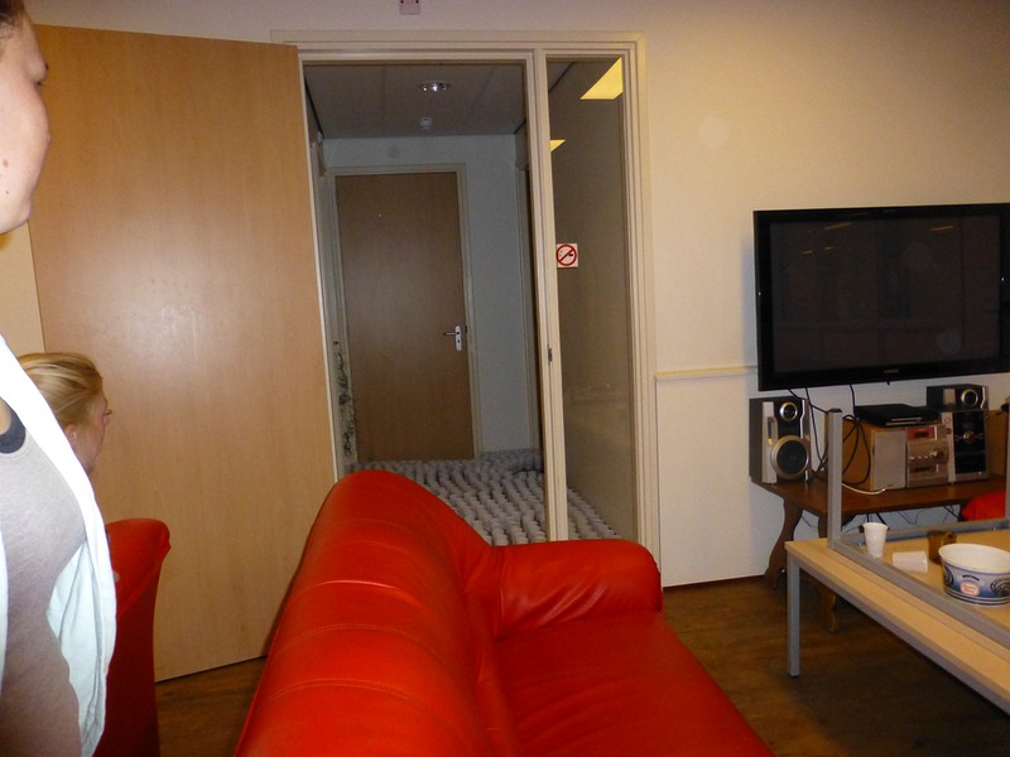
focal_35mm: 24
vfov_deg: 56.8
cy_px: 378
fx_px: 700
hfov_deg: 71.6
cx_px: 505
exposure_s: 1/60
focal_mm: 4.3
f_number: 3.3
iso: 800
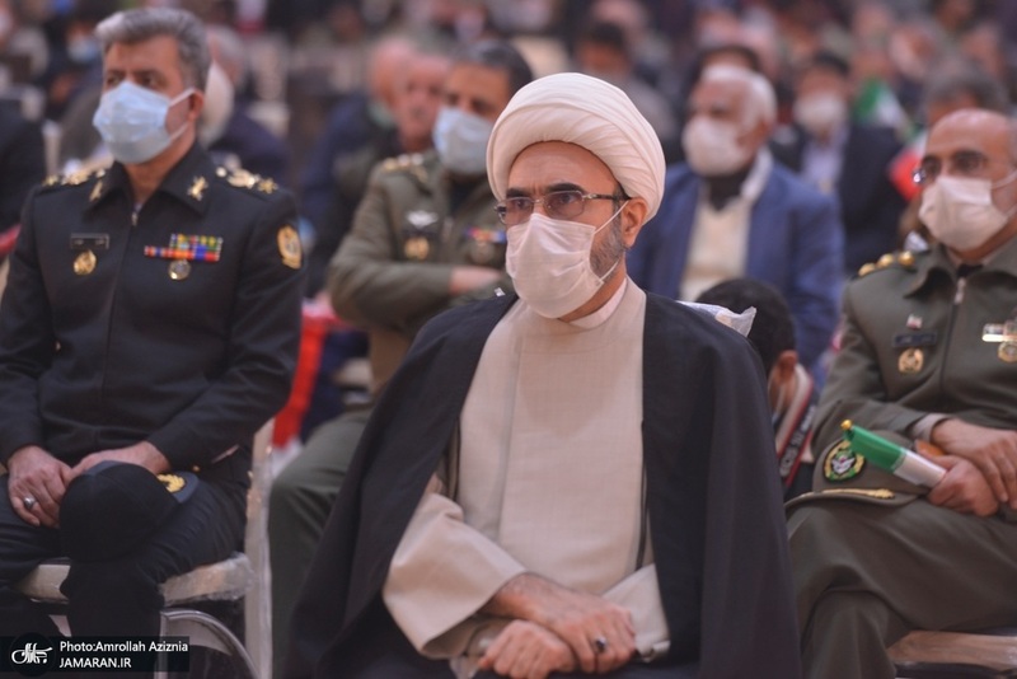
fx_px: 5652
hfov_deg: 10.3
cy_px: 340
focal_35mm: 200
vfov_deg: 6.9
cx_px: 508
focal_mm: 200
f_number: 4
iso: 1000
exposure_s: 1/50
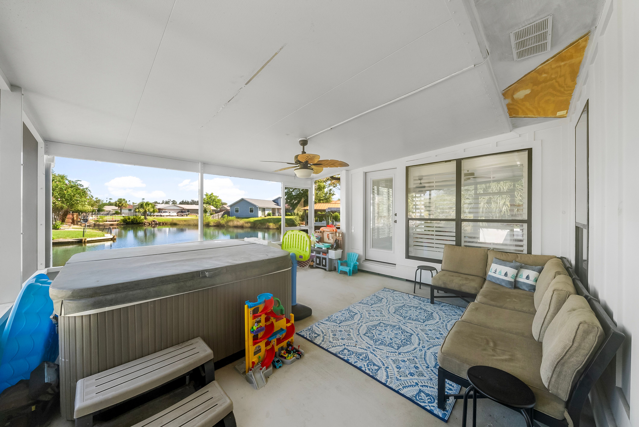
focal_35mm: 12
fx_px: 213
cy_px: 214
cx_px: 320
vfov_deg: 90.1
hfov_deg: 112.6
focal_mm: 12
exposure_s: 1/125
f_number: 8
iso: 1600
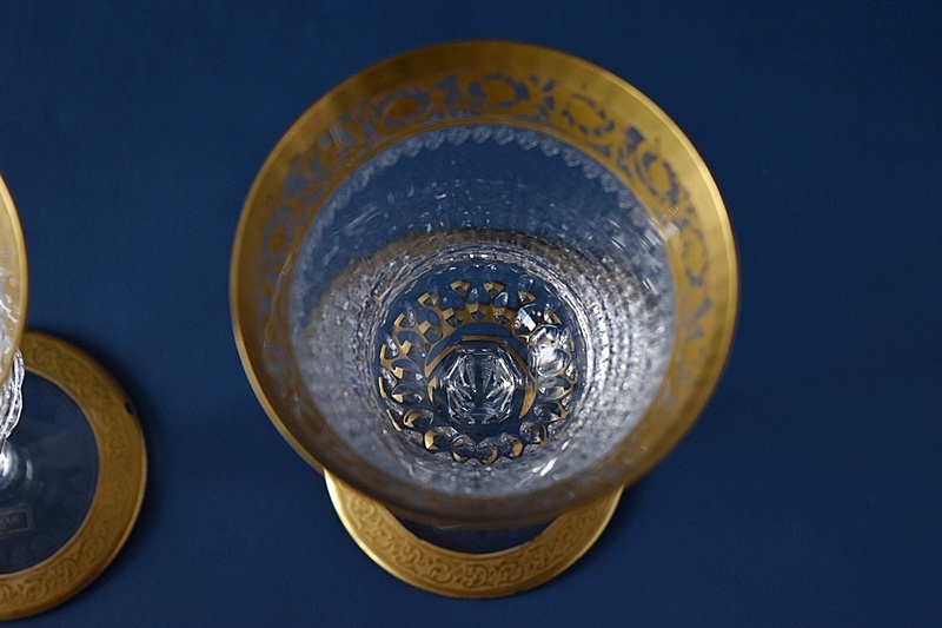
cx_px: 471
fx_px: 2158
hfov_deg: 24.6
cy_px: 314
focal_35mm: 82
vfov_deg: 16.5
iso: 800
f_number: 5.6
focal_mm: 55
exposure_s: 1/10
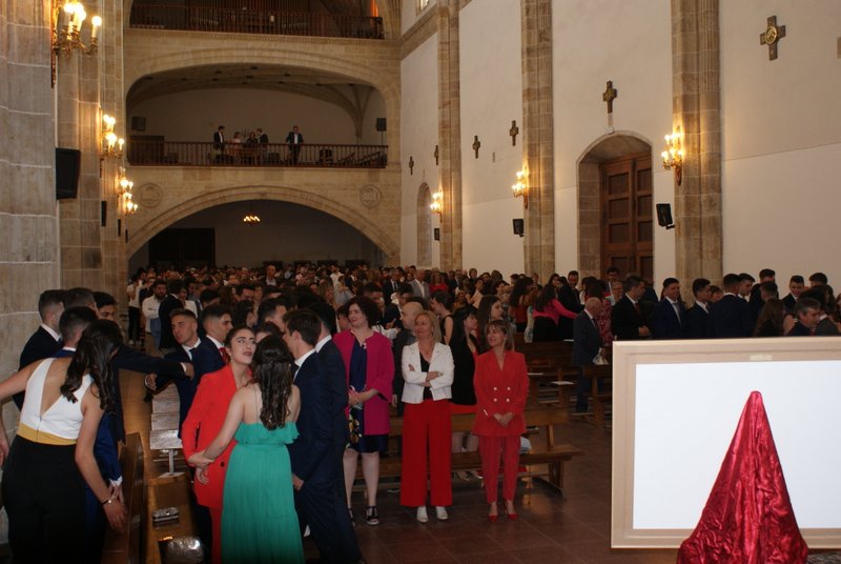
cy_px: 282
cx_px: 420
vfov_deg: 34.3
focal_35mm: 39
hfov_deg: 49.5
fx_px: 912
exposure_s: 1/60
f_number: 5.6
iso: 400
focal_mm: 26
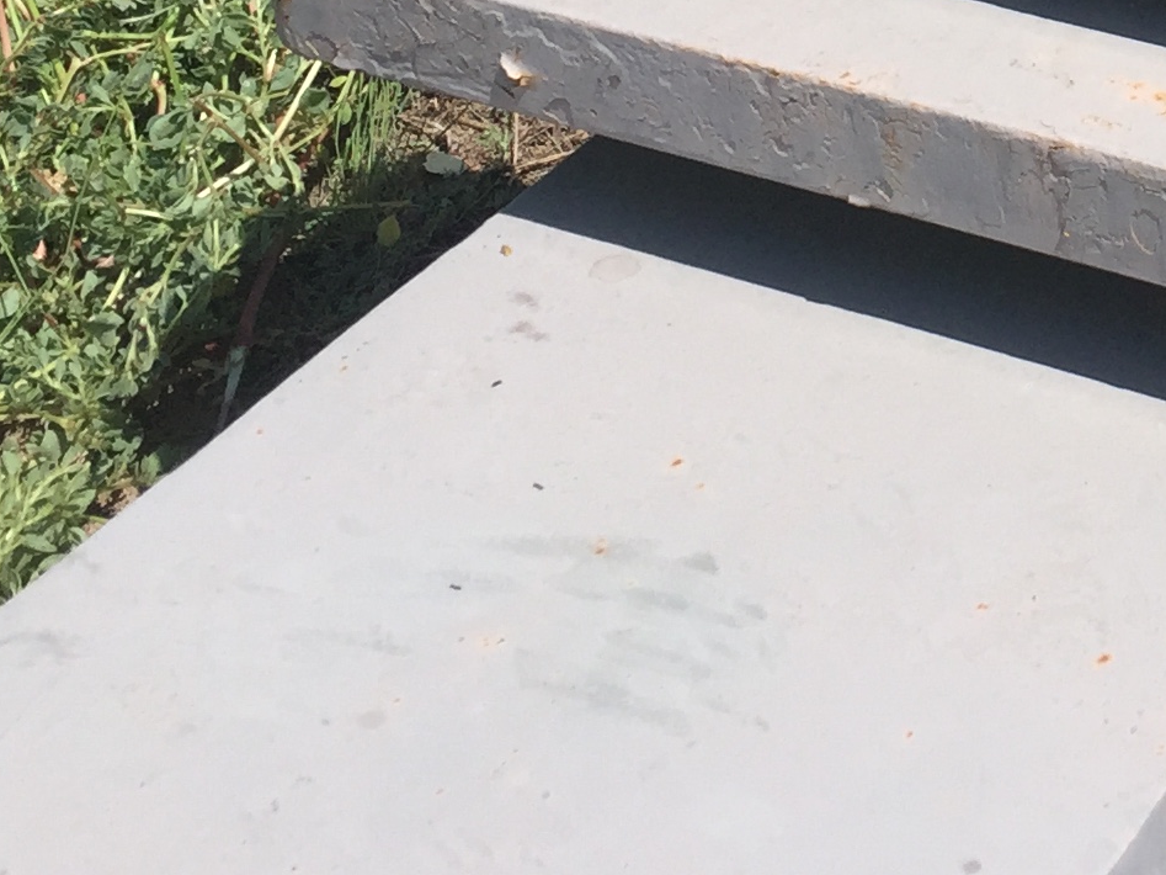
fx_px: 3368
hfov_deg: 18.4
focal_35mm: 100
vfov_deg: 14.0
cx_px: 1474
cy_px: -377
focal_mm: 4.15
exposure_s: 1/3049
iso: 32
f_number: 2.2
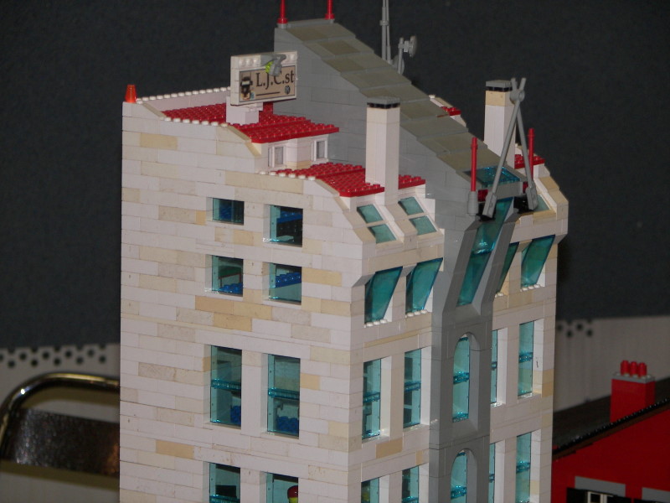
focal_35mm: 174
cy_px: 252
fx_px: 3368
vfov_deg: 8.5
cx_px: 335
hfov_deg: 11.4
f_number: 3.6
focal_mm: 28.8
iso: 100
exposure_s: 1/50
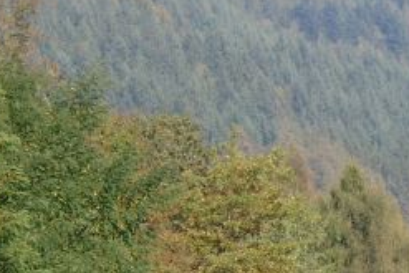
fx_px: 3831
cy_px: 242
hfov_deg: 6.1
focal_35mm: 337
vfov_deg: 4.1
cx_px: 561
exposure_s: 1/282
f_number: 4
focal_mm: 20.74
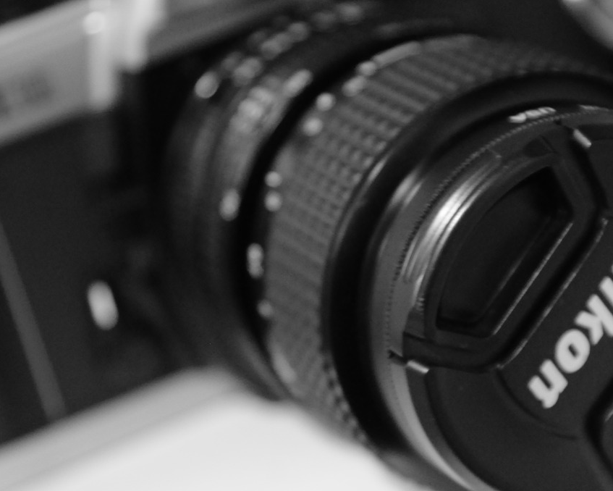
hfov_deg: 9.5
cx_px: 339
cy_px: 246
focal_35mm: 204
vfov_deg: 7.6
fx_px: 3702
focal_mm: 120
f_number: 6
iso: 3200
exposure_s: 1/8
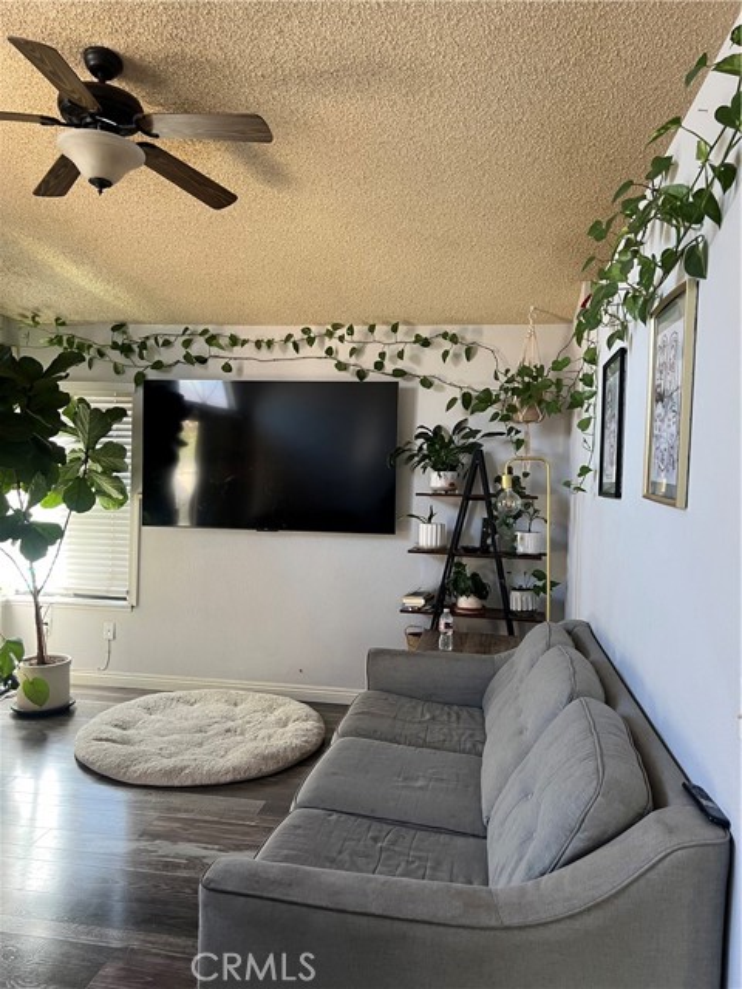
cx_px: 371
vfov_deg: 67.3
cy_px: 494
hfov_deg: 53.1
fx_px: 743
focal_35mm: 26
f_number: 1.5
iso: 125
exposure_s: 1/87
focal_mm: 5.7
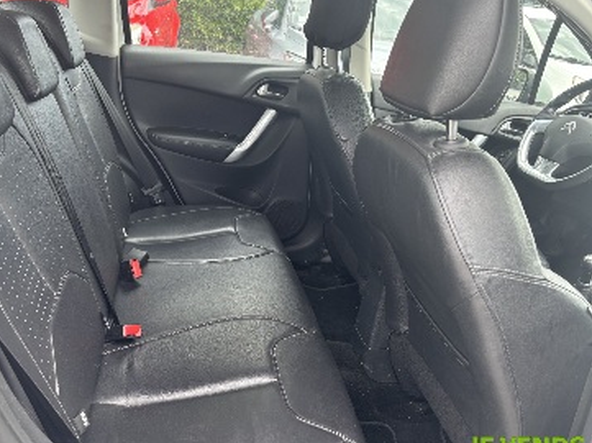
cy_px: 243
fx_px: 513
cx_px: 253
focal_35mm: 30
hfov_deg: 59.7
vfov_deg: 46.7
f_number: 1.6
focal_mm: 5.96
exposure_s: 1/150
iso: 50
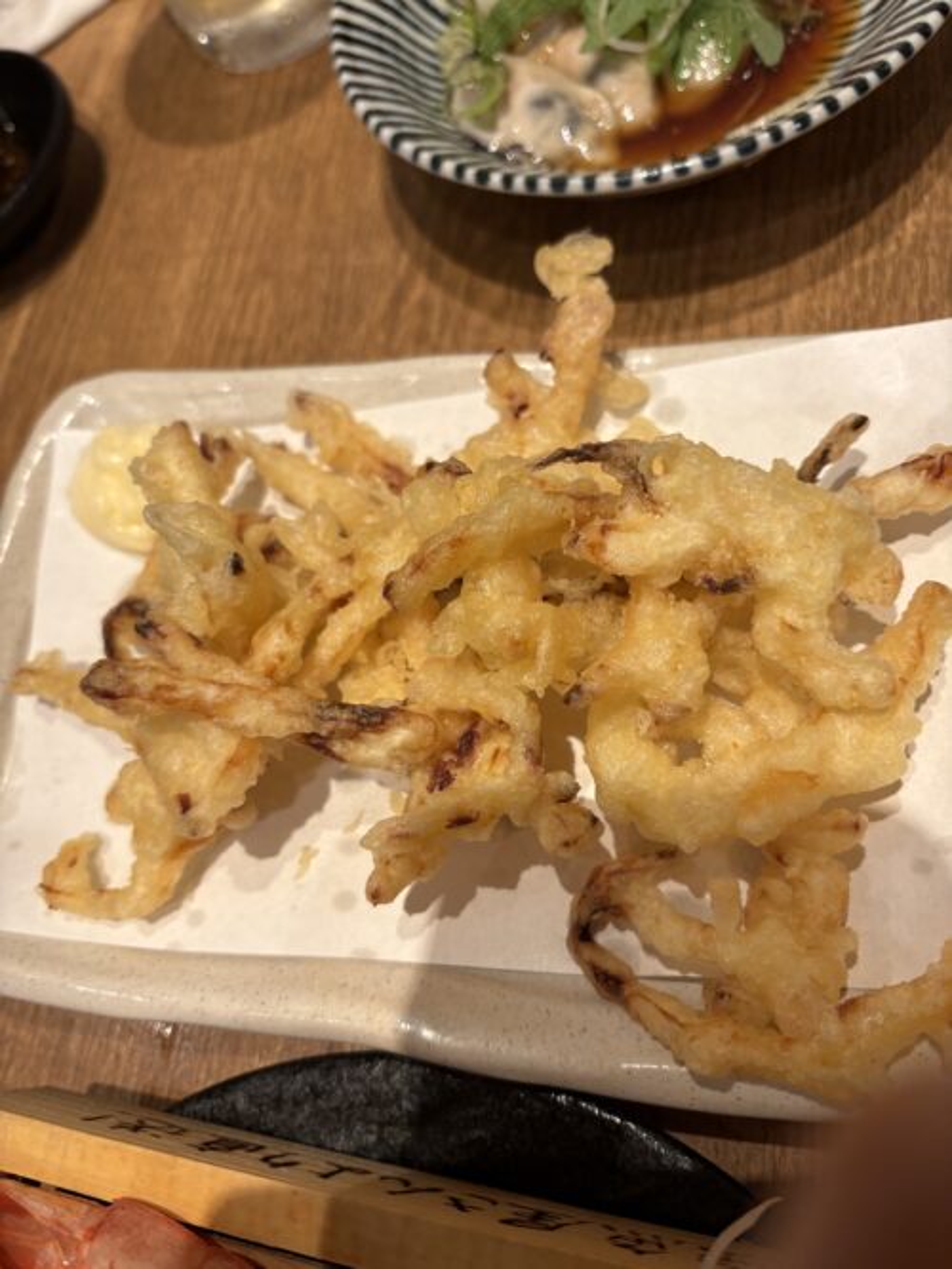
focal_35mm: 26
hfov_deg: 53.0
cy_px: 634
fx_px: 954
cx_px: 476
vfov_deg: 67.3
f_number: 1.6
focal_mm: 5.96
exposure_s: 1/60
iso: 80
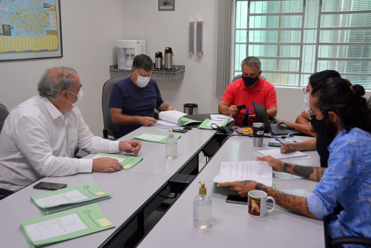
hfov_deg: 49.5
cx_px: 186
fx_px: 402
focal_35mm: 39
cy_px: 124
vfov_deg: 34.3
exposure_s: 1/60
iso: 560
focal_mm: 26
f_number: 4
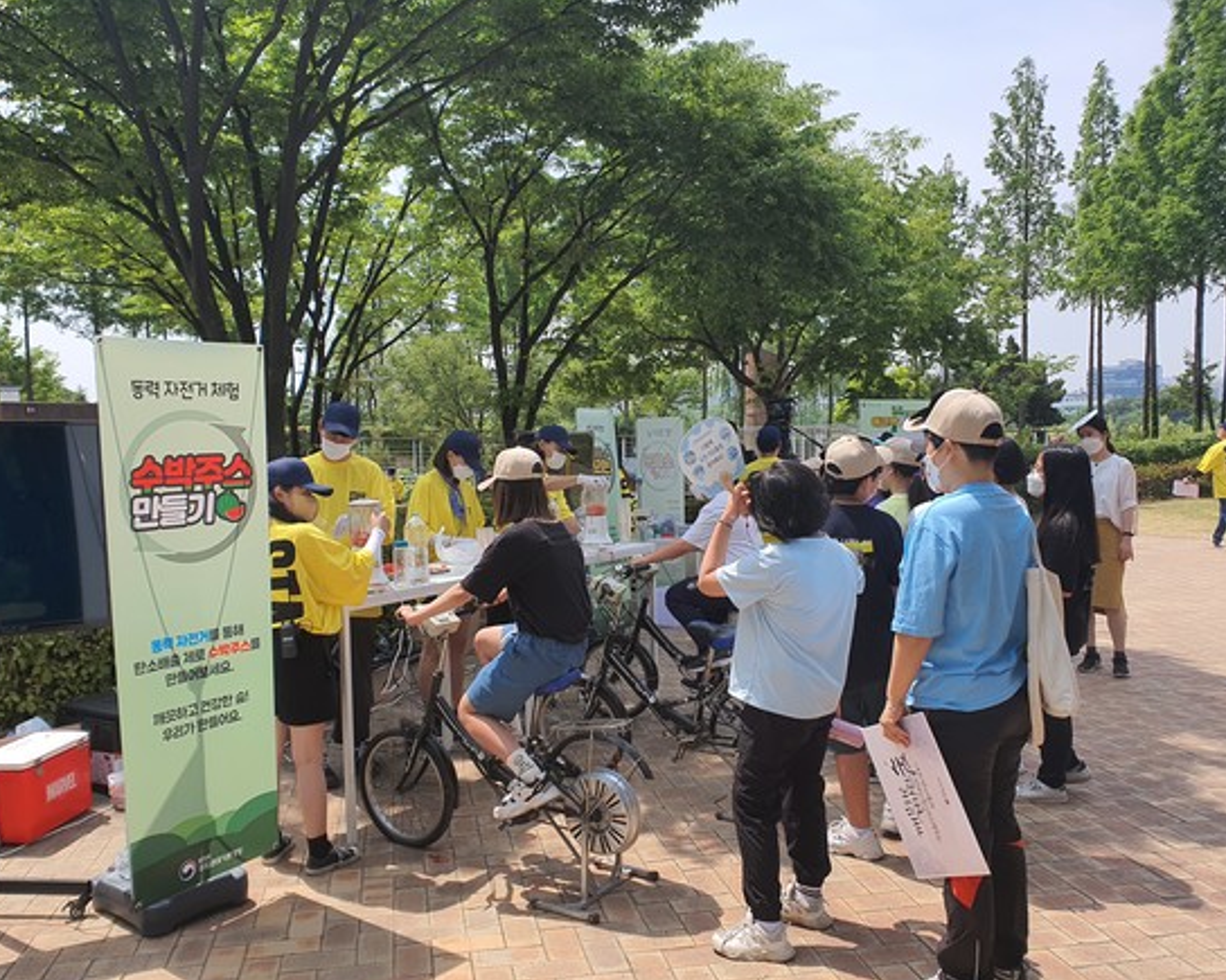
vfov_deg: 51.5
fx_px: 1016
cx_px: 575
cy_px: 500
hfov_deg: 62.2
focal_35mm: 28
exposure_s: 1/1352
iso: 50
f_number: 2.4
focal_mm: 4.3
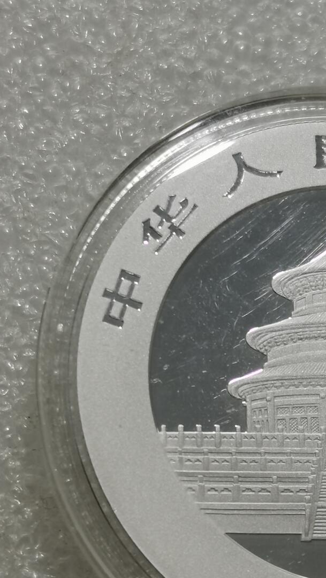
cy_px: 335
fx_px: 1782
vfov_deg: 18.5
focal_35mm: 116
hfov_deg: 10.4
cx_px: 323
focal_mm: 5.58
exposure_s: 1/124
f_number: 1.8
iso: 50
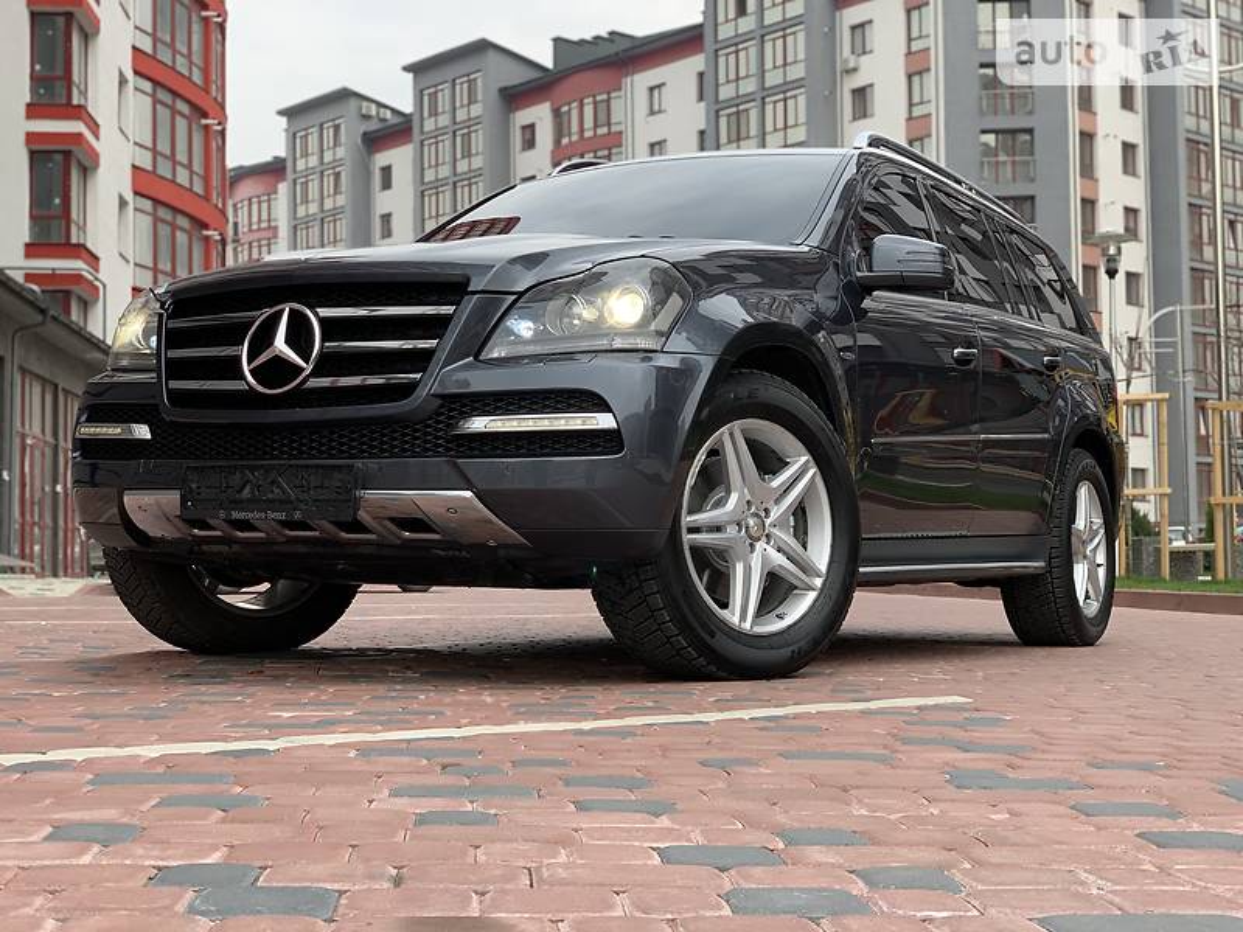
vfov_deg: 28.0
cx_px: 622
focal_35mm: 52
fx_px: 1867
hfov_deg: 36.8
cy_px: 466
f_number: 2.4
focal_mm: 6
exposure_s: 1/122
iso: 16
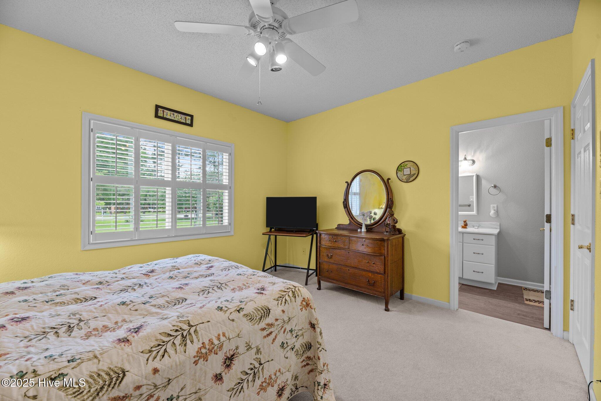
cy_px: 200
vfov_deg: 81.2
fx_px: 234
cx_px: 300
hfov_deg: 104.3
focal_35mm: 14
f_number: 9
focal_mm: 14
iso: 100
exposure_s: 1.3
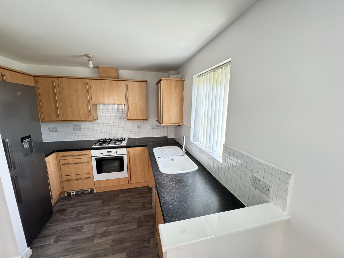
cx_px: 172
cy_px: 129
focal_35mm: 14
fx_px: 139
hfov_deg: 102.1
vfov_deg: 85.7
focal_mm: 2.22
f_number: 2.2
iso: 250
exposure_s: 1/99
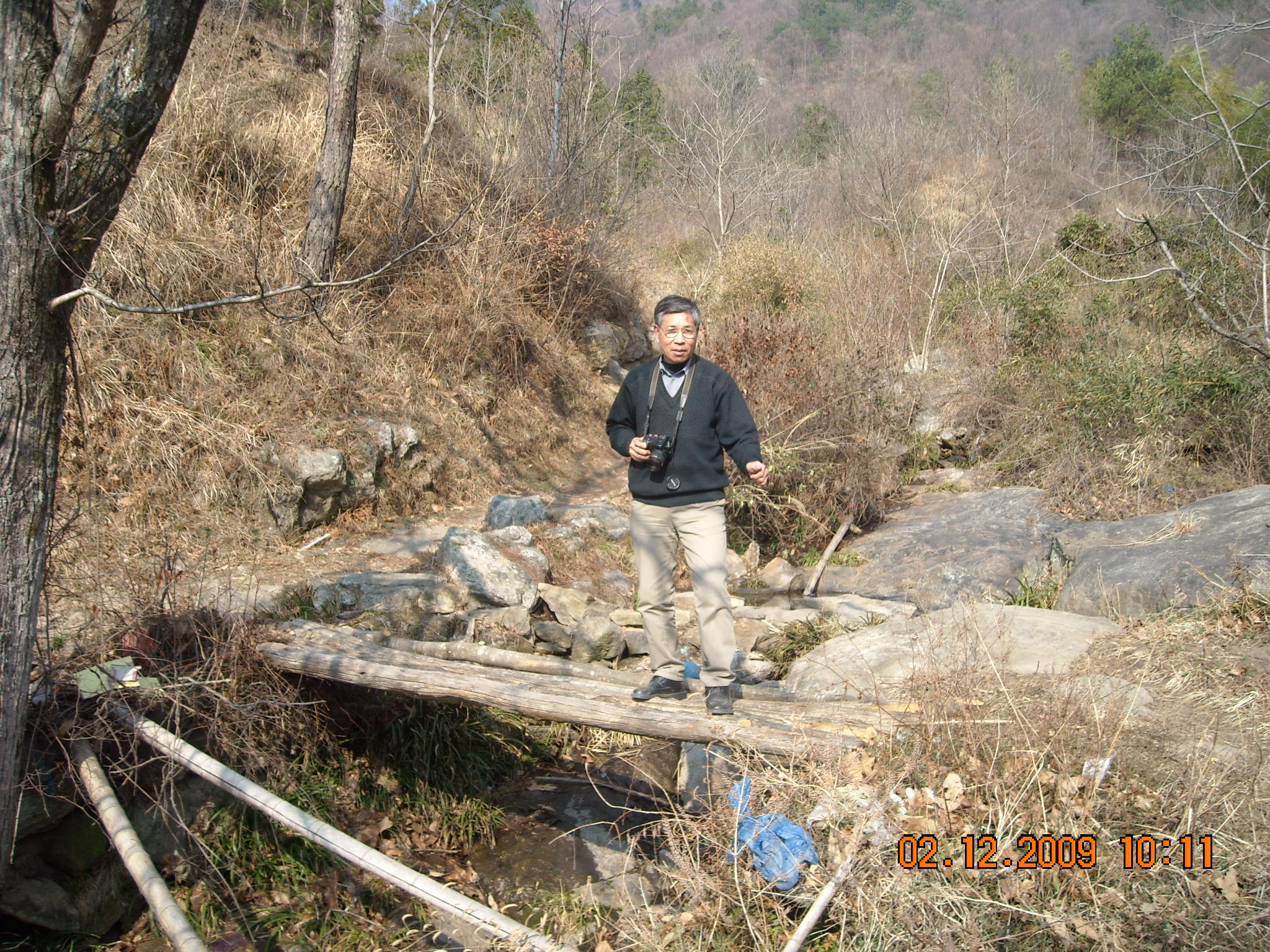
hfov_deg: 52.6
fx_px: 1284
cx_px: 635
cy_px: 476
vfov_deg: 40.7
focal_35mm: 35
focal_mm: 5.7
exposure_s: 1/478
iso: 64
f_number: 2.8
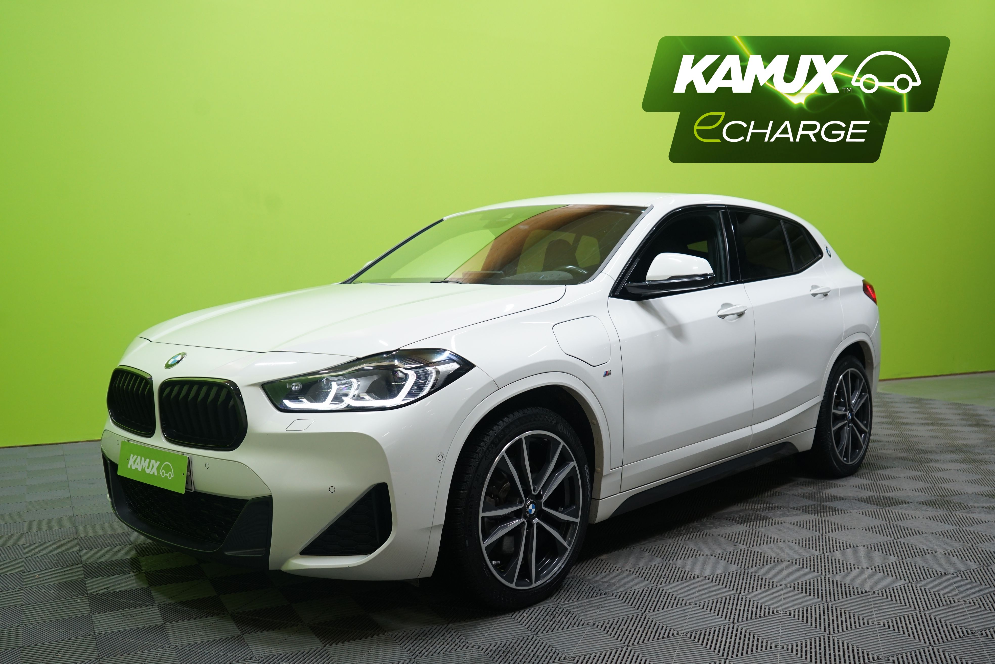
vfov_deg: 41.1
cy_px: 332
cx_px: 498
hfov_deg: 58.7
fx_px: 884
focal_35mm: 32
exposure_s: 1/20
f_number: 5
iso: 800
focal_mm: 32
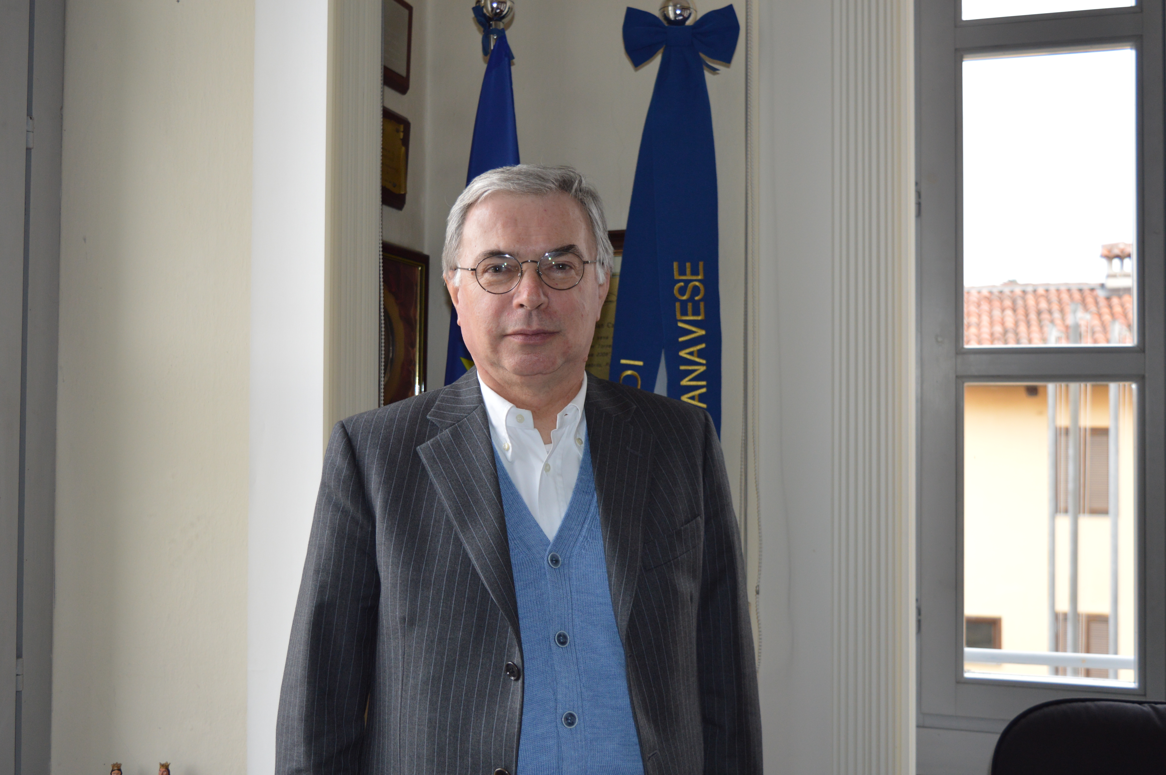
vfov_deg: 36.8
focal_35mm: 36
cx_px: 583
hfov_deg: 53.2
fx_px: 1165
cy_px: 388
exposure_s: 1/125
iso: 400
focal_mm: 24
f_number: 4
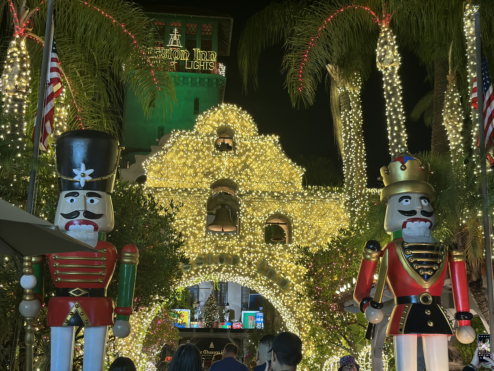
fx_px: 685
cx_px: 247
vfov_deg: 30.3
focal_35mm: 48
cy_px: 186
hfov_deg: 39.7
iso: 400
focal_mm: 6.86
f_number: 1.78
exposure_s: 1/60
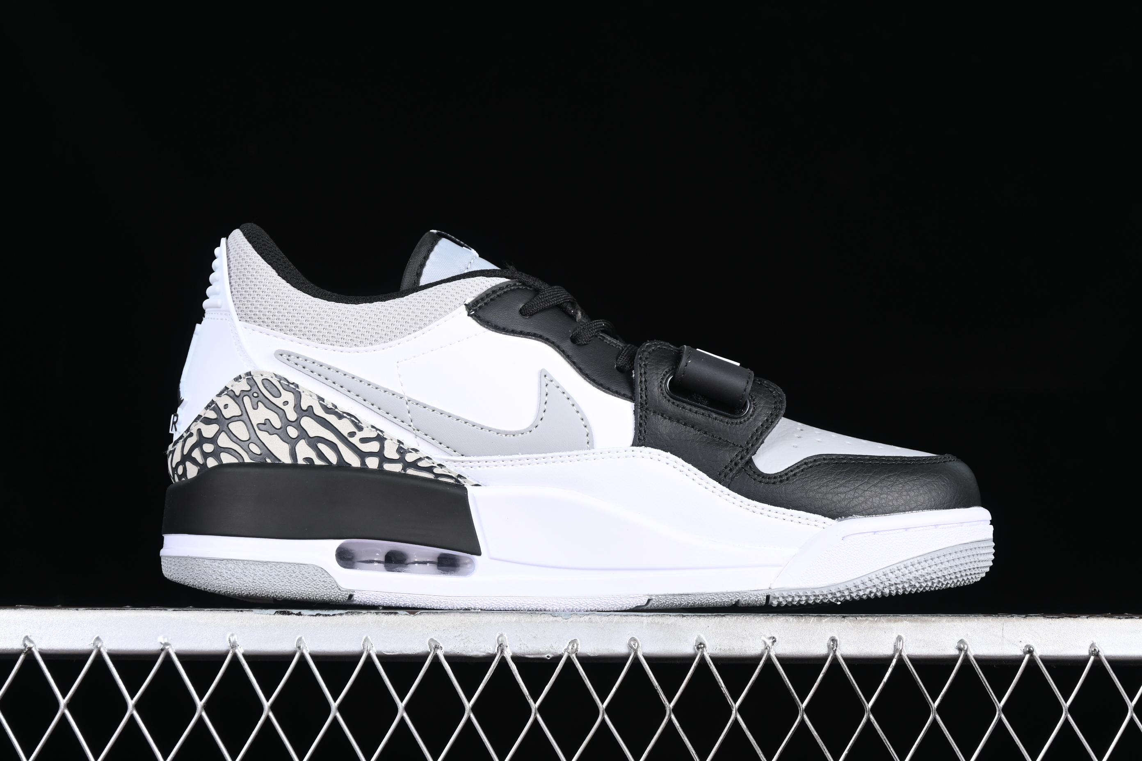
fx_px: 2379
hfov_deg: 27.0
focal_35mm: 75
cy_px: 380
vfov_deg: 18.2
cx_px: 571
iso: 160
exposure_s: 1/60
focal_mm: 50
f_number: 6.3
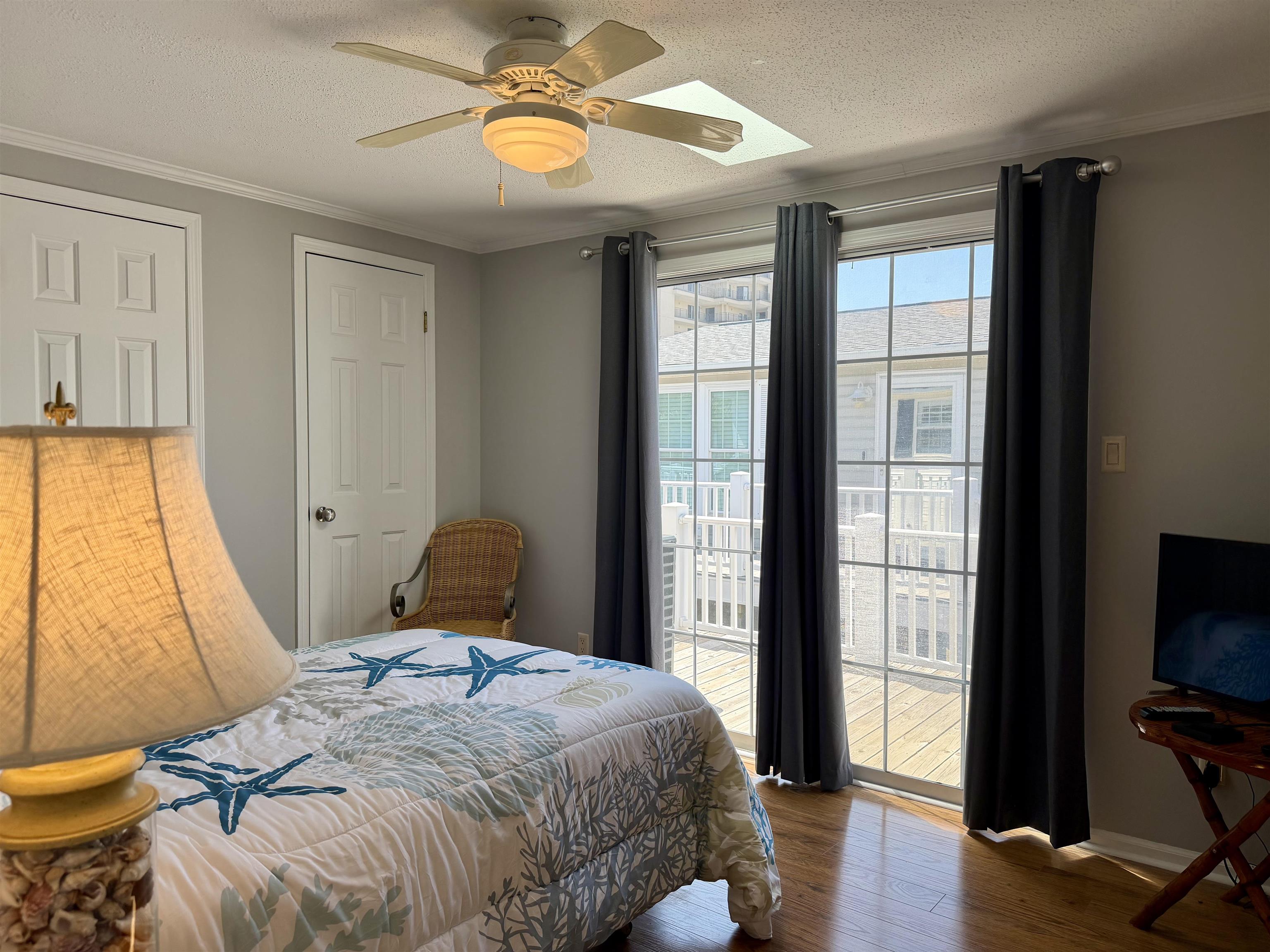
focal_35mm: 24
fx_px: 881
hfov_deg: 71.6
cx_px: 635
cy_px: 476
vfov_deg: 56.8
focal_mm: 6.76
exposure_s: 1/1091
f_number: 1.78
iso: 100
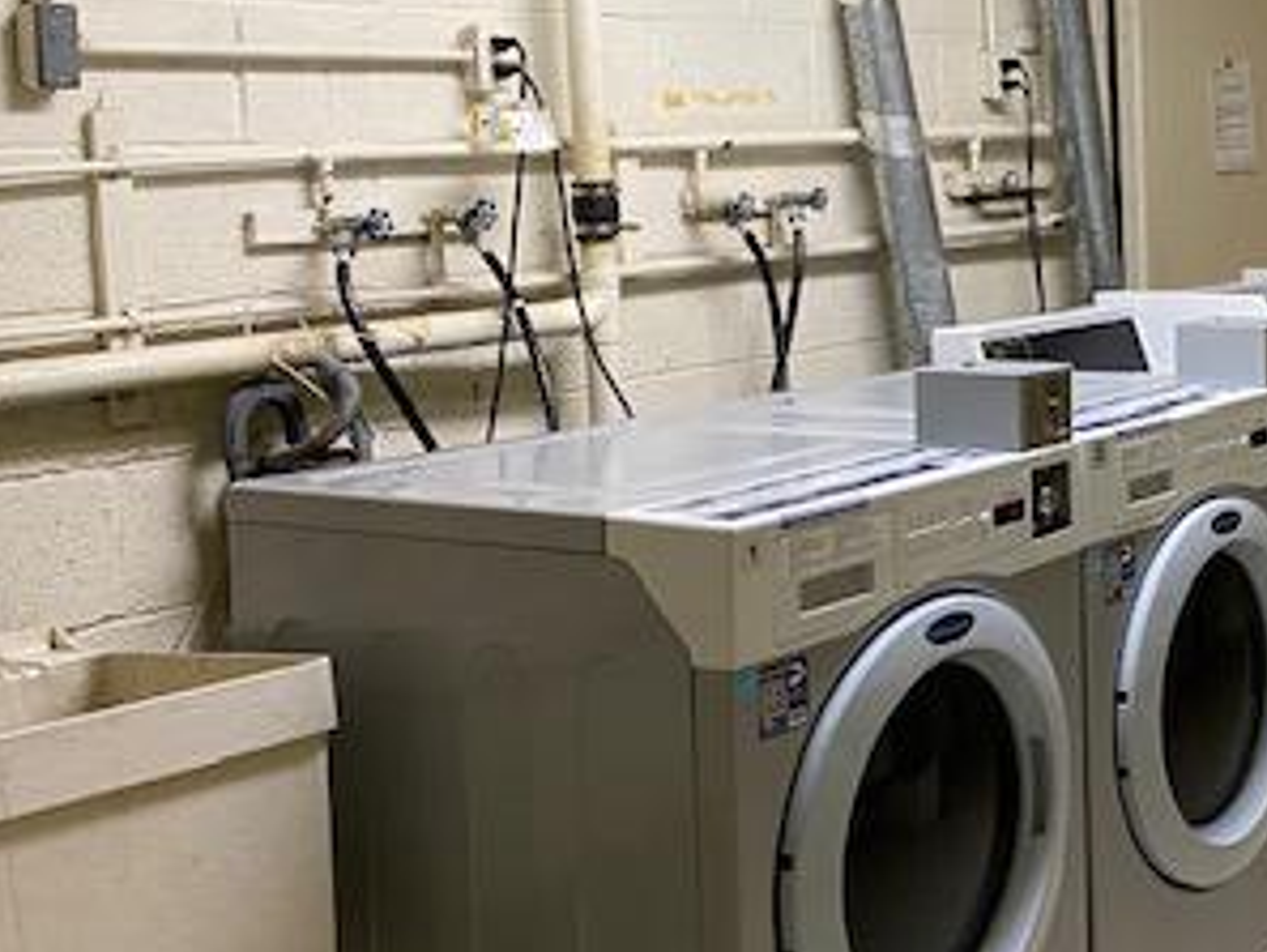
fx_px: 2051
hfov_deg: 31.8
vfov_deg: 25.8
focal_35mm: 56
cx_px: 1250
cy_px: 239
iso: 100
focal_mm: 4.25
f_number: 1.8
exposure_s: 1/60
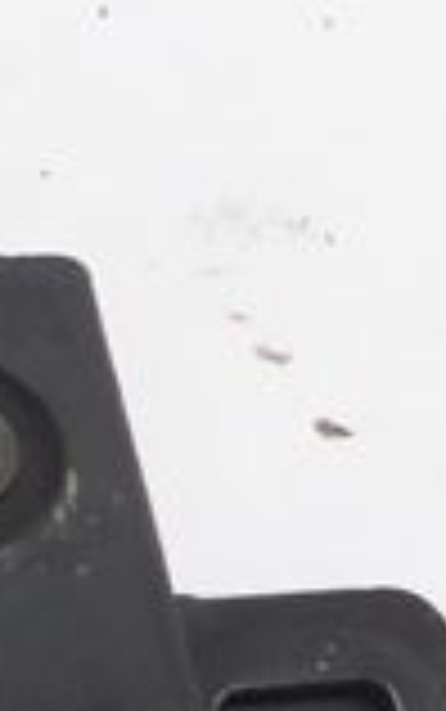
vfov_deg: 16.0
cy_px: 630
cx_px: -356
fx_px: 2504
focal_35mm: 129
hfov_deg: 9.7
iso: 400
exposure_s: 1/30
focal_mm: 4.3
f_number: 3.3
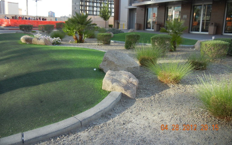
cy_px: 58
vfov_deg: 39.3
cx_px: 116
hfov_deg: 59.7
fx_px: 202
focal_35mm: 32
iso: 160
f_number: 3.5
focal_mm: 5.4
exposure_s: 1/330
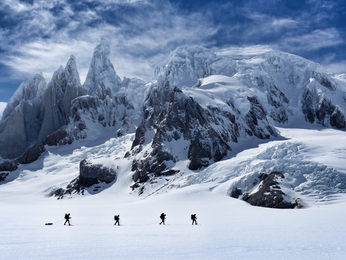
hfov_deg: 34.9
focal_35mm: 55
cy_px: 130
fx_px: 550
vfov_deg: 26.6
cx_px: 173
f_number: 5
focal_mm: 11.3
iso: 80
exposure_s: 1/2000
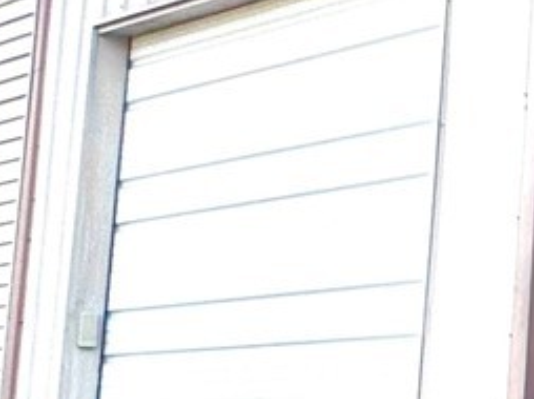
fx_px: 1634
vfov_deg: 13.9
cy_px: 296
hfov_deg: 12.3
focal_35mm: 106
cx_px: 1449
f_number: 2.2
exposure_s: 1/552
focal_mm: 2.22
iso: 50
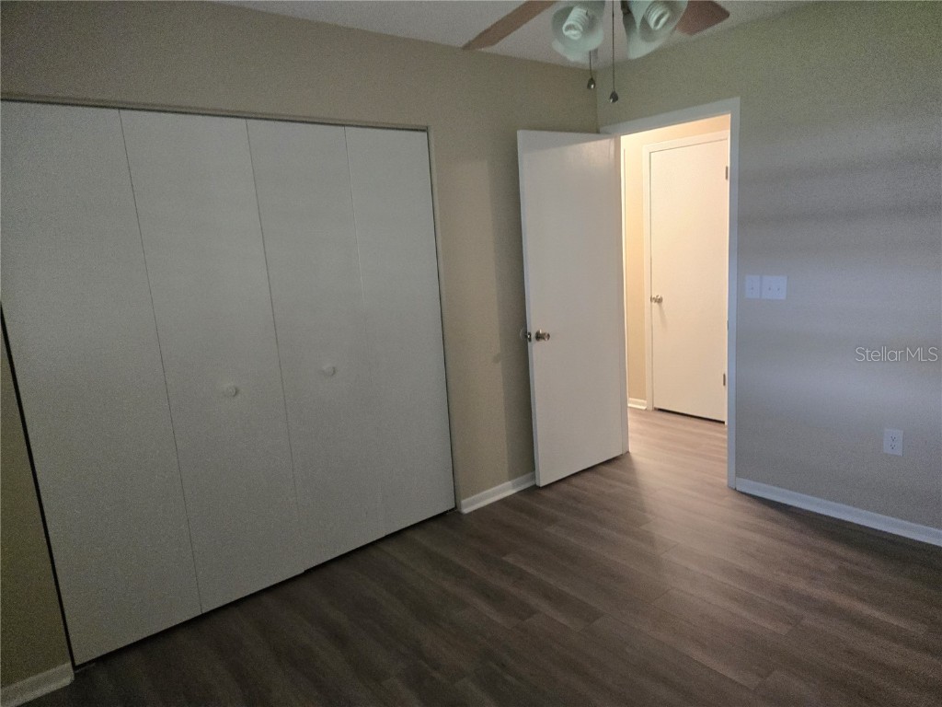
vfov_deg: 58.9
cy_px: 354
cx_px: 471
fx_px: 626
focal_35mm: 23
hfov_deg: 73.9
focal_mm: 5.4
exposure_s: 1/120
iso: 800
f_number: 1.8
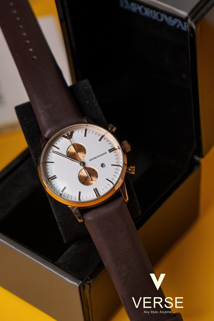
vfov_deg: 19.5
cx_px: 107
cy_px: 160
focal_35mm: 105
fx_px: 936
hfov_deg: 13.0
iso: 160
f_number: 4
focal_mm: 70
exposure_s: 1/60
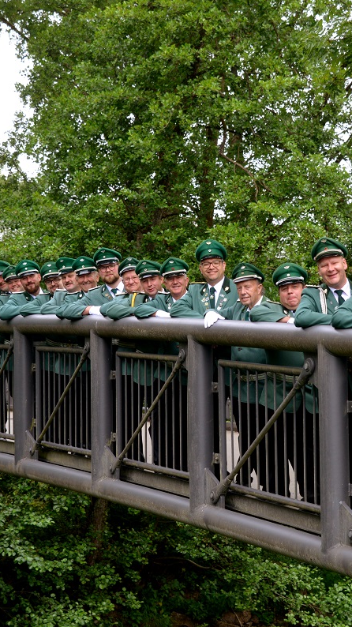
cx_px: 198
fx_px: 1711
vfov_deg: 20.8
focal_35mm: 103
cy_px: 314
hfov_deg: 11.7
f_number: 7.1
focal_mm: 65
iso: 640
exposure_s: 1/200
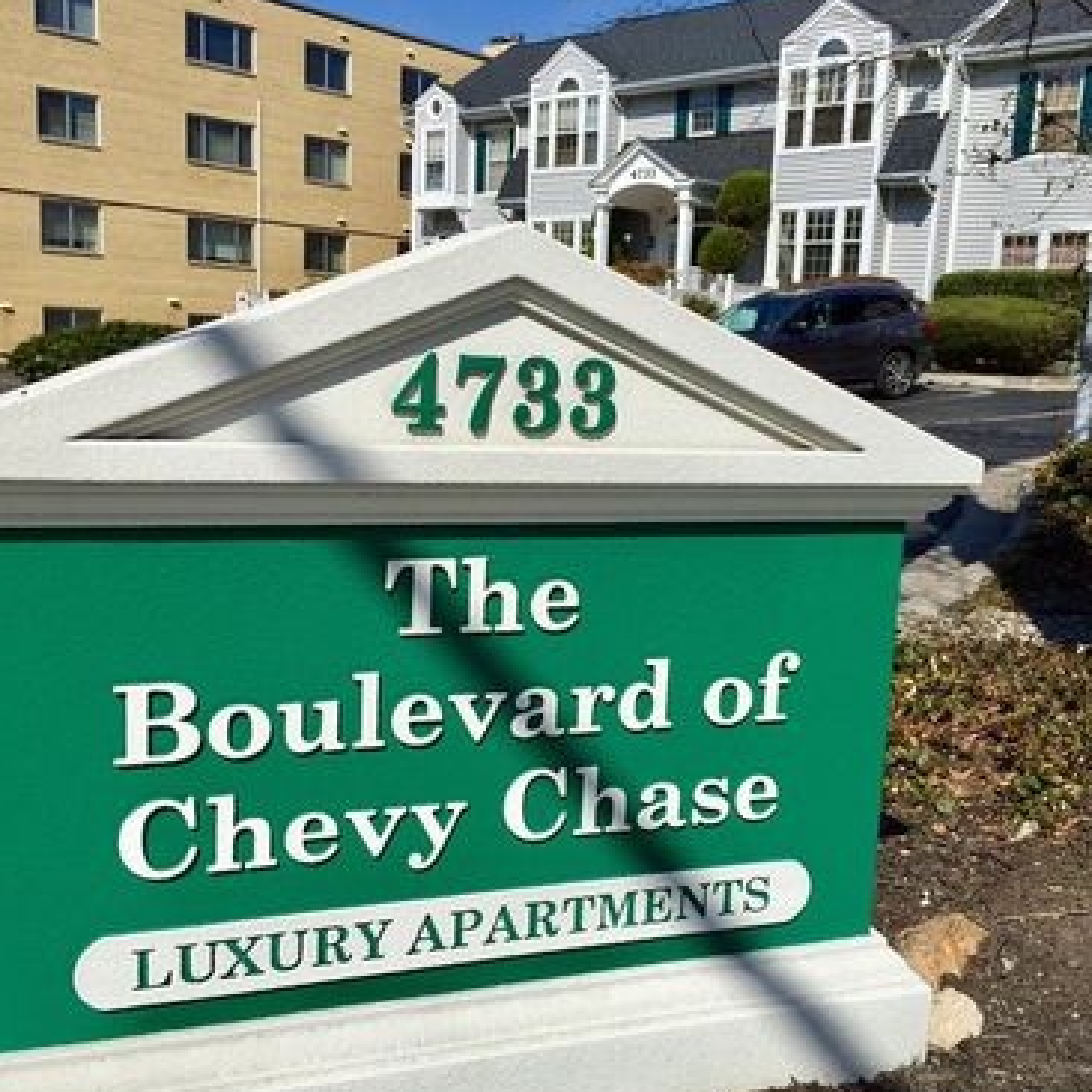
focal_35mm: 35
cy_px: 547
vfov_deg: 47.2
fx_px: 1249
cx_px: 549
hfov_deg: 47.2
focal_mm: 4.15
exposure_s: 1/4405
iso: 32
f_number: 2.2
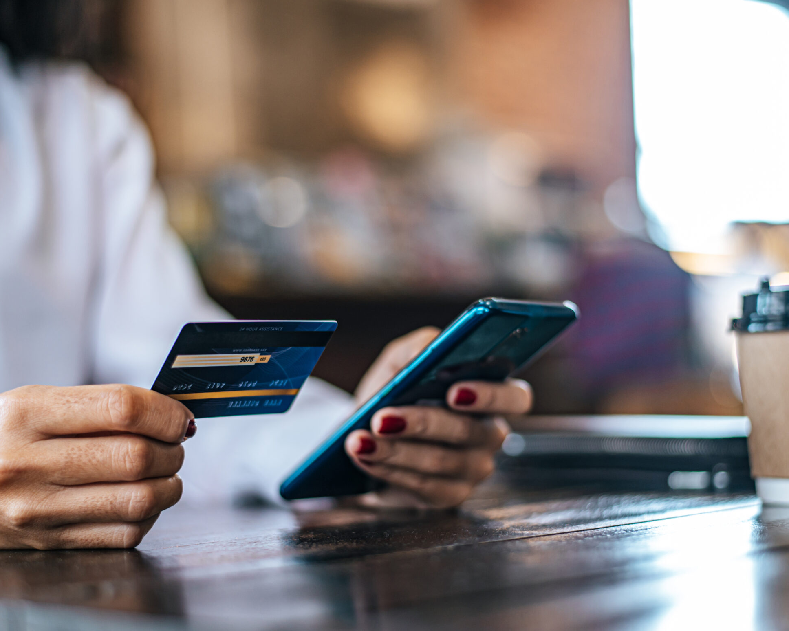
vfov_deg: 24.6
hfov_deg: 30.5
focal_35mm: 62
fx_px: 1448
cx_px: 397
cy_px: 329
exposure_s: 1/160
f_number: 1.8
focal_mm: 50
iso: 400
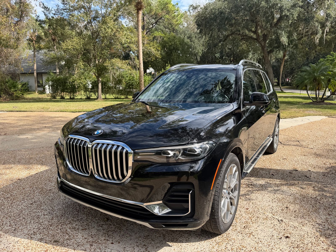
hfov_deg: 71.6
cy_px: 126
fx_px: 233
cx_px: 168
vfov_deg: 56.8
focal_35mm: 24
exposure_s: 1/1949
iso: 80
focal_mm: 6.76
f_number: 1.78
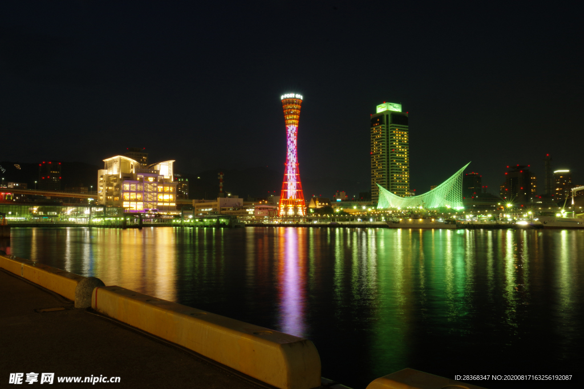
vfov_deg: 46.3
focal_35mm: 28
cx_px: 292
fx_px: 454
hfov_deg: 65.5
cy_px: 194
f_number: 20
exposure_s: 15
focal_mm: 19
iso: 400
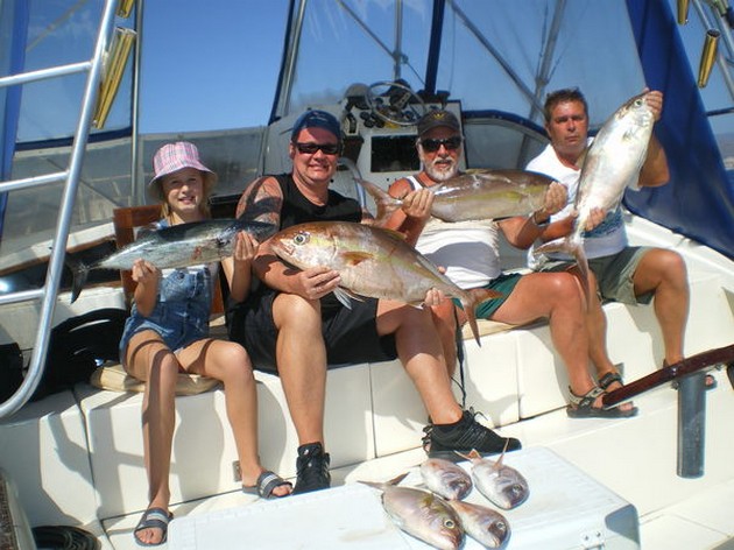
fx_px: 763
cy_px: 275
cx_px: 367
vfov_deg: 39.6
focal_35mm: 36
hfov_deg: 51.4
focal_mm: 6.3
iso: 50
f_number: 4.6
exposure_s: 1/640
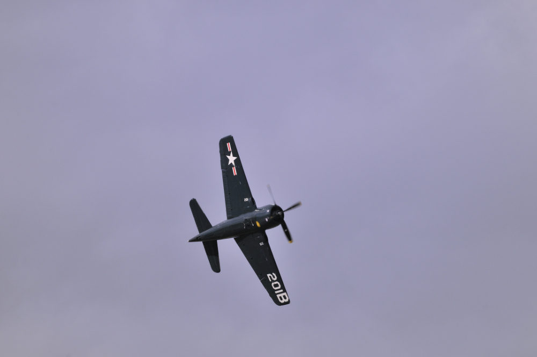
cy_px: 178
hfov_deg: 4.6
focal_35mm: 450
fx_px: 6704
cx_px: 268
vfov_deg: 3.0
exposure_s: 1/800
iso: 200
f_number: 10
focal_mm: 300
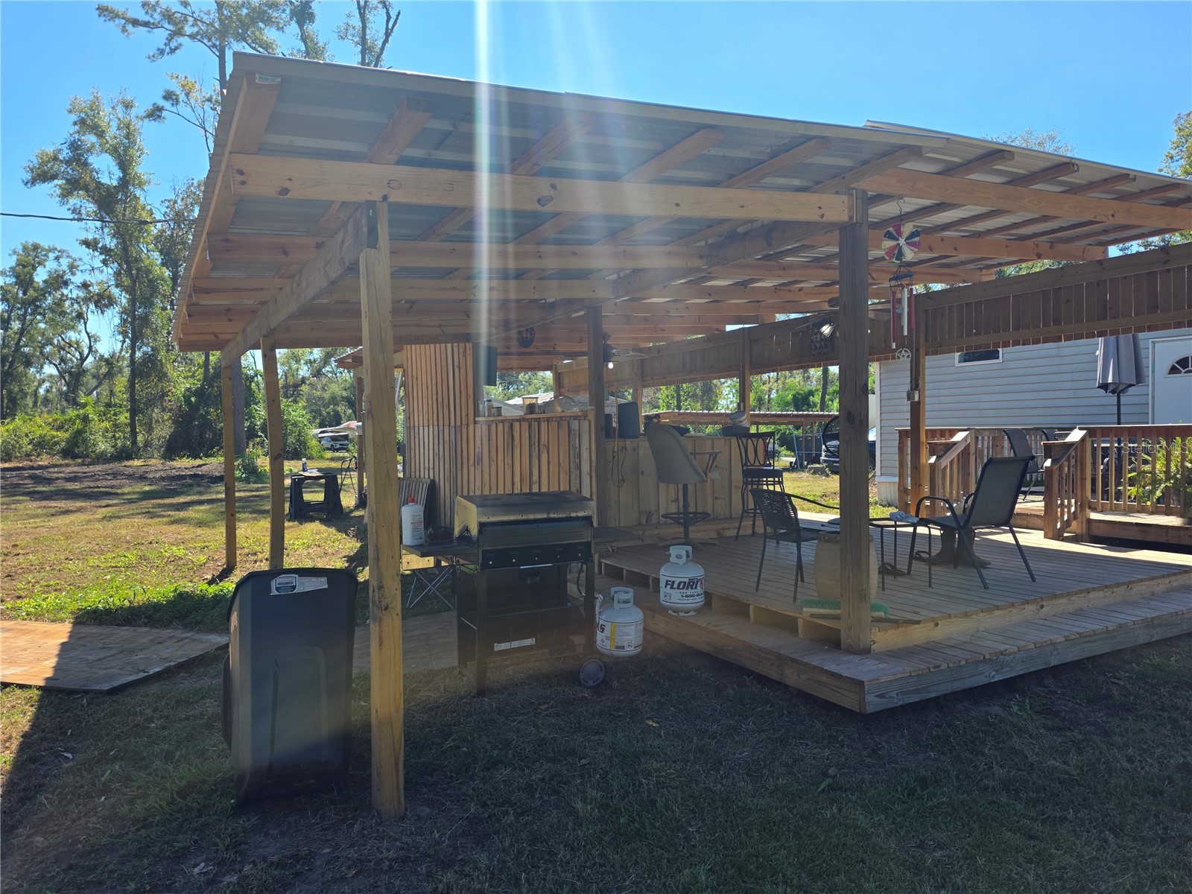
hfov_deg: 73.9
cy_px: 447
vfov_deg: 58.9
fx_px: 792
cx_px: 596
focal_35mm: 23
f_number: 1.7
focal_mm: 6.25
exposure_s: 1/2828
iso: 80
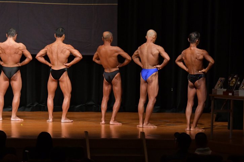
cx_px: 125
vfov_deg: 7.0
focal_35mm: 195
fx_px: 1321
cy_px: 78
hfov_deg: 10.6
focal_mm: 122
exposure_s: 1/400
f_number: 5.6
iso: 5000
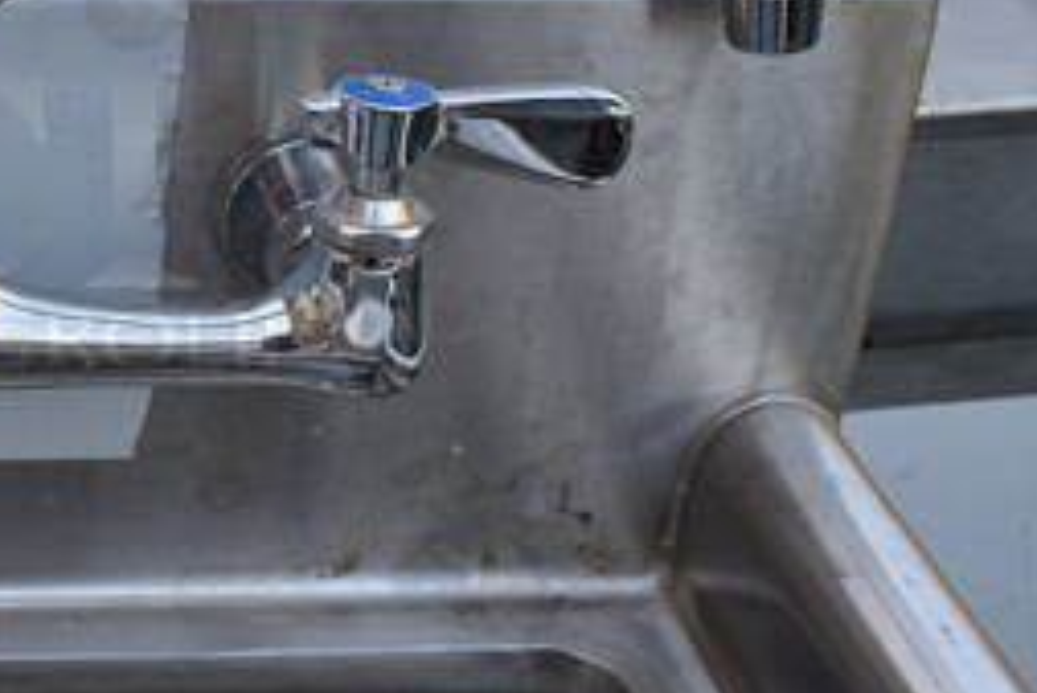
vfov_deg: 20.8
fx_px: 1873
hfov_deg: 28.1
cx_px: -107
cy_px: 168
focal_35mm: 65
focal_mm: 18
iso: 220
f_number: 5.6
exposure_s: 1/125
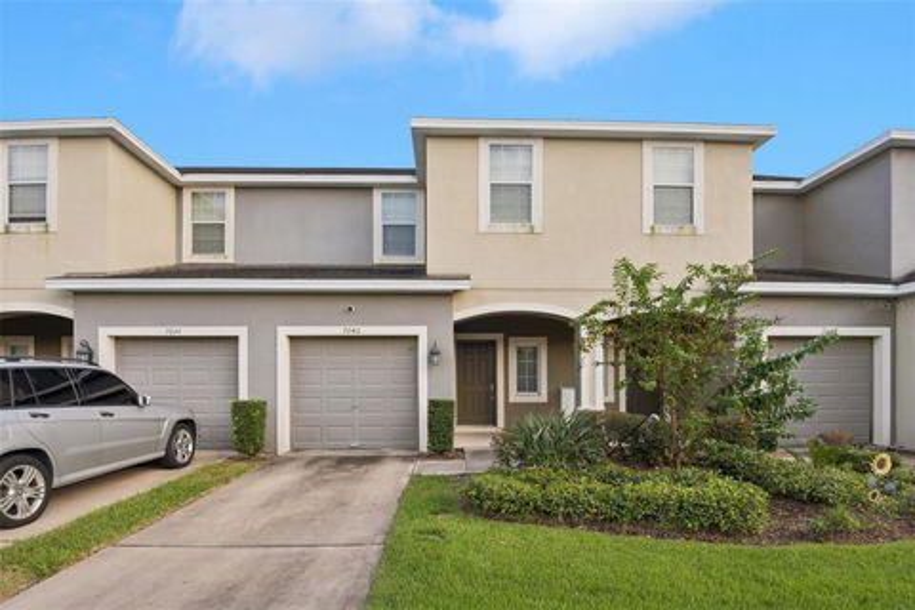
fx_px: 407
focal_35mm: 16
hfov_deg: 96.7
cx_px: 458
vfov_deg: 73.7
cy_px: 305
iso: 400
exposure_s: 1/250
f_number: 8
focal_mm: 16
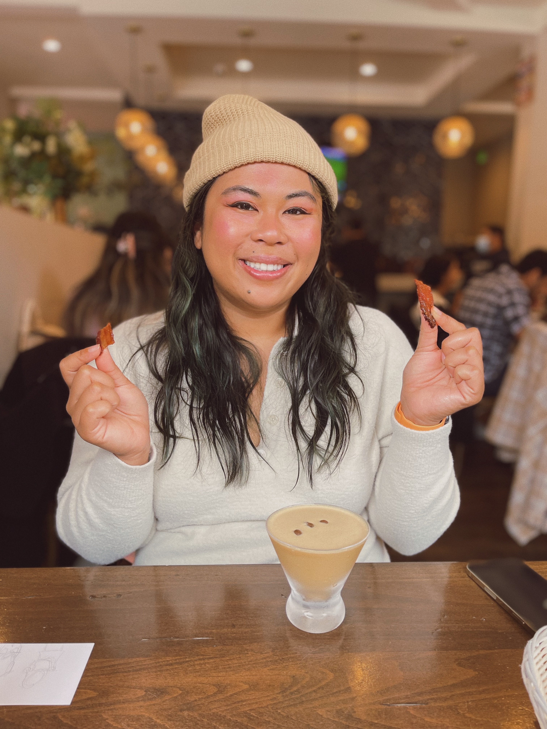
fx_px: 548
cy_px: 364
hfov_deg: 53.1
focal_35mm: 26
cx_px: 274
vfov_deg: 67.3
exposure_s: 1/120
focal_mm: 5.1
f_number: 1.6
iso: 80
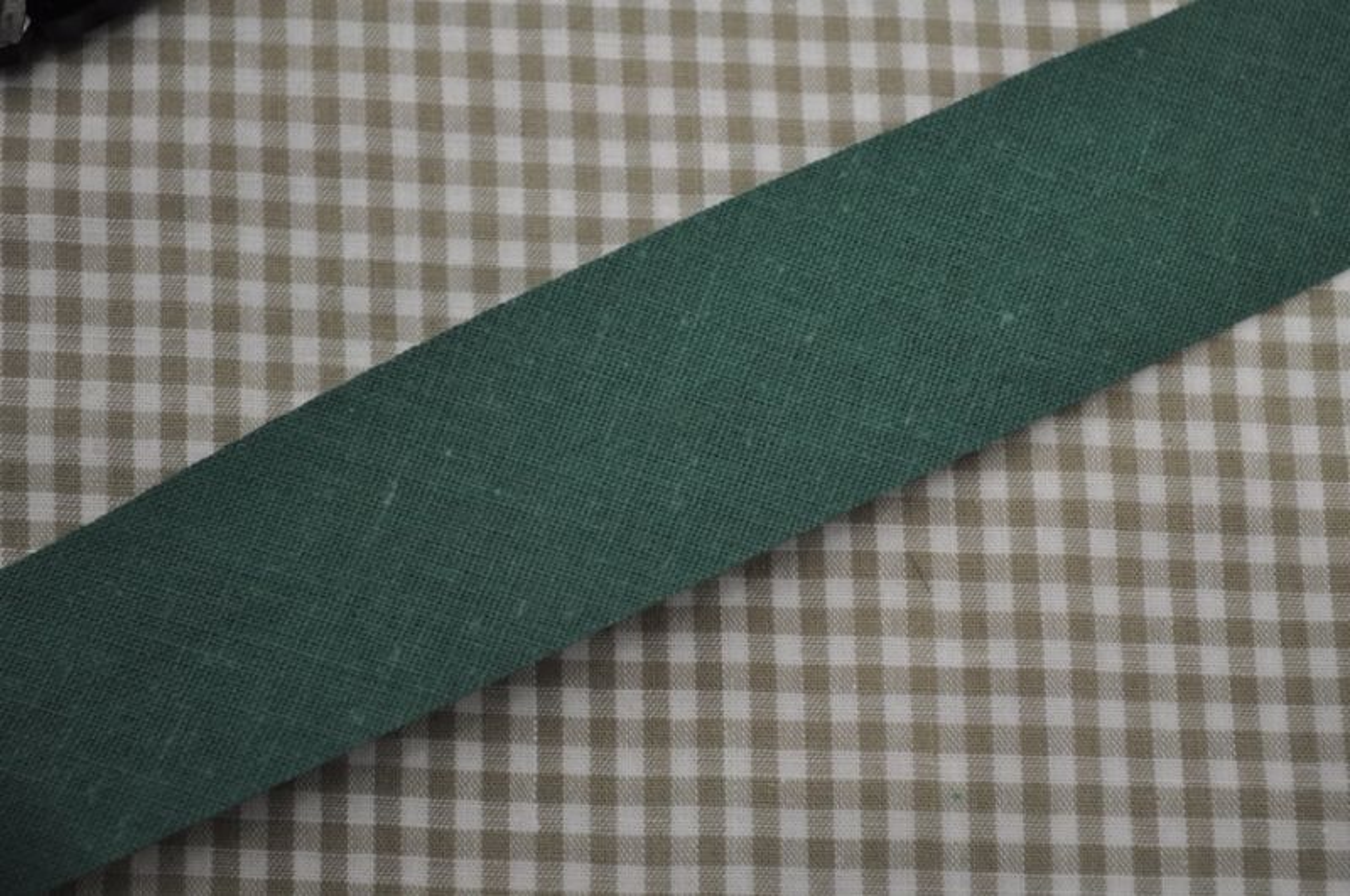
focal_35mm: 68
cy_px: 448
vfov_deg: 20.1
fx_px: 2528
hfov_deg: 29.9
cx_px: 675
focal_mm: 45
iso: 640
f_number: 5.3
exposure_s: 1/60
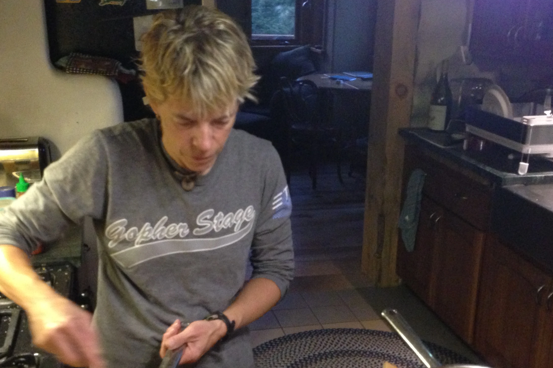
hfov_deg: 39.6
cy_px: 255
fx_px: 768
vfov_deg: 26.8
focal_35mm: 50
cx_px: 255
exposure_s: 1/15
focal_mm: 4.13
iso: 500
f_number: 2.4
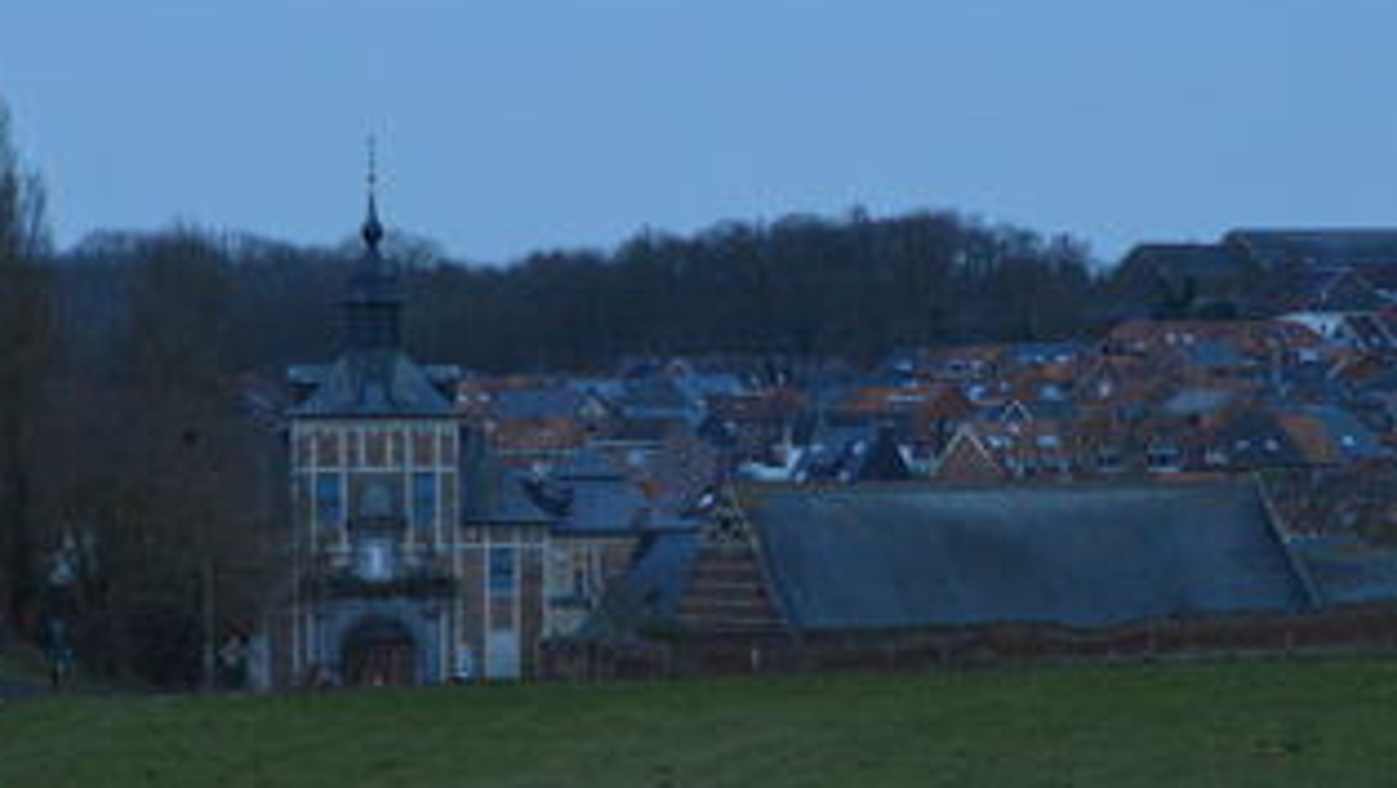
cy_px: 459
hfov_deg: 9.6
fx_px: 8302
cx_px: 681
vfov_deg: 5.4
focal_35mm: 224
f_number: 6
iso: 3200
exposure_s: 1/100
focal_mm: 112
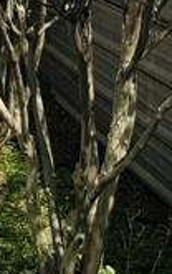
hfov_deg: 6.0
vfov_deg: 12.3
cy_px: -205
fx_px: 1175
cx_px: -658
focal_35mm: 157
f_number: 1.78
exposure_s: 1/5348
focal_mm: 6.76
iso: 80
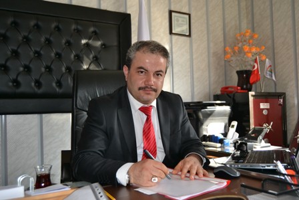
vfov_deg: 40.0
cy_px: 100
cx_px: 150
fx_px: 274
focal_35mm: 33
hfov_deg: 57.2
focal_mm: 22
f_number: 4
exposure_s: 1/125
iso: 280
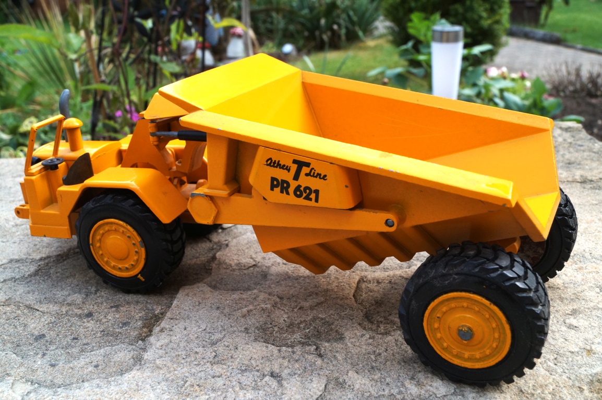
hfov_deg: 53.2
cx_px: 301
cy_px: 200
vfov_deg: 36.8
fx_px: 602
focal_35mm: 36
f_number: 18
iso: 400
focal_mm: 24
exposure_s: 1/60
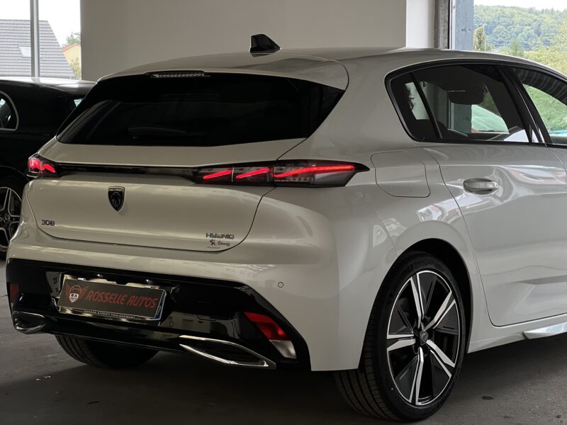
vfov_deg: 19.1
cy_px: 212
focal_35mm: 77
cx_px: 284
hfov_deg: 25.3
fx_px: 1261
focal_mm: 9
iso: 160
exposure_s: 1/121
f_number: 2.8
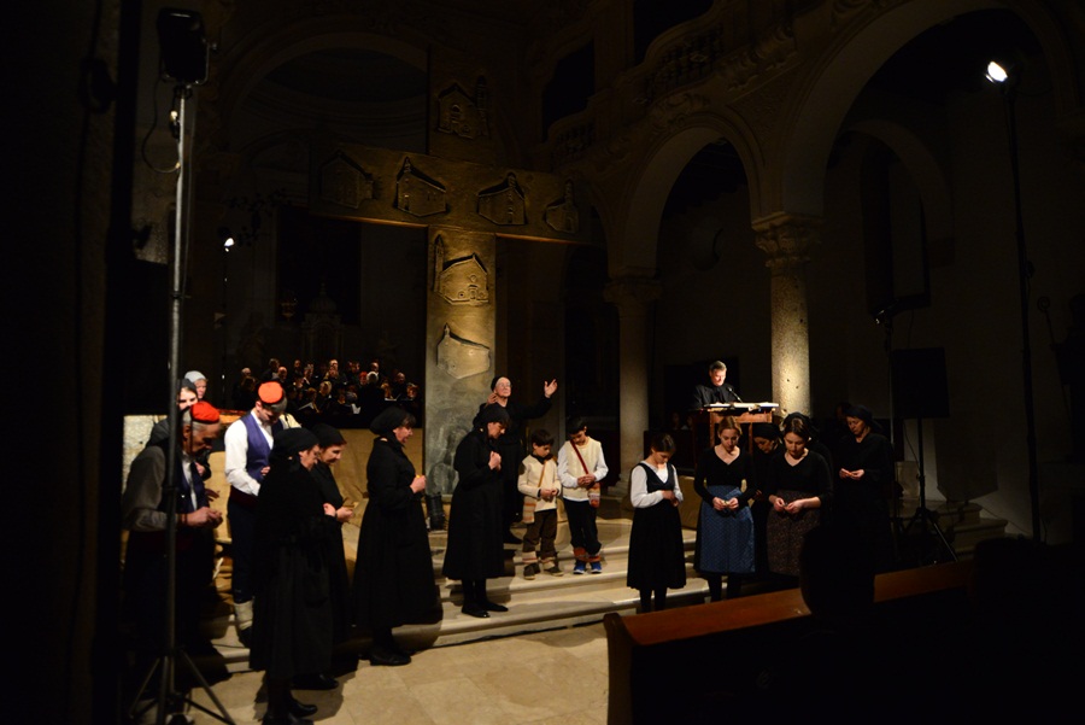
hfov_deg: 73.7
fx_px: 724
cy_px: 362
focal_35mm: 24
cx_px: 542
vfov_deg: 53.2
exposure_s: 1/100
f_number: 3.5
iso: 3200
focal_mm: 24
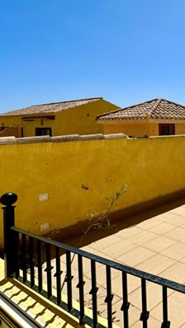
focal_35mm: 27
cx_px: 244
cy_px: 134
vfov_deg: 69.2
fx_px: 235
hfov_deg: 32.0
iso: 50
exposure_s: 1/3731
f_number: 2.2
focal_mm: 2.22
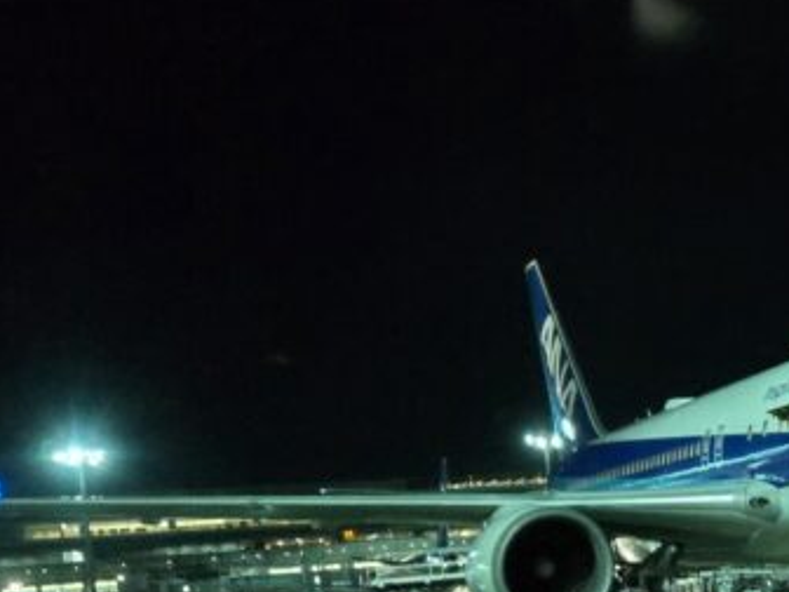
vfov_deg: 20.4
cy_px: 585
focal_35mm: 70
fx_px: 1596
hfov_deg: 25.1
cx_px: 935
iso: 1600
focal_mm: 5.4
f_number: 1.8
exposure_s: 1/33.3
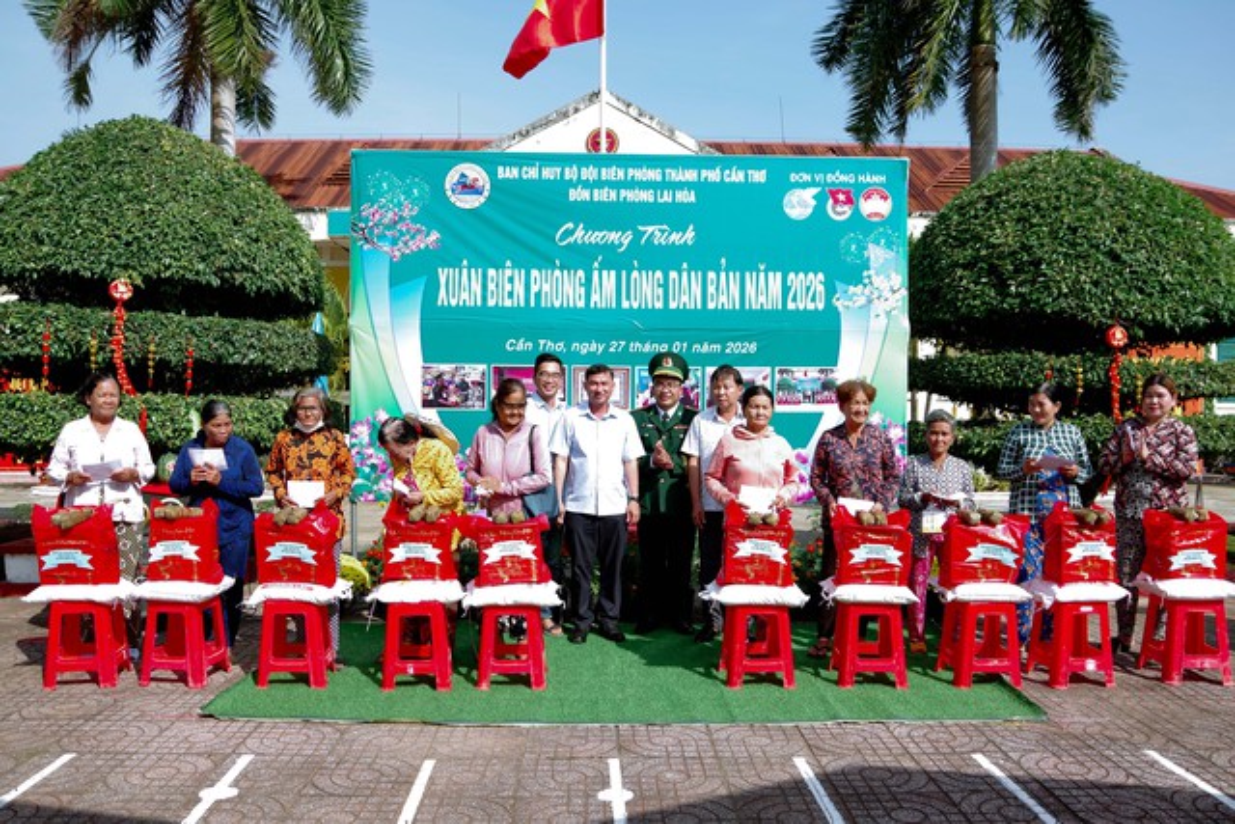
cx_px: 618
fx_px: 926
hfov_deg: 67.4
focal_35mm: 27
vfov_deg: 48.0
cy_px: 412
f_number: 7.1
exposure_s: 1/160
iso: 100
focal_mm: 18
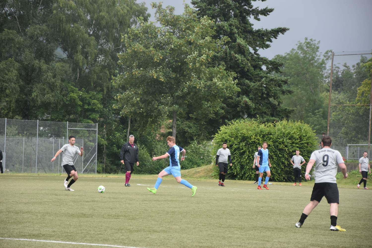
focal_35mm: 158
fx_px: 1627
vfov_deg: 8.7
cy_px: 124
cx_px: 186
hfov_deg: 13.0
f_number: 5.6
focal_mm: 105
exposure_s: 1/800
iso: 800
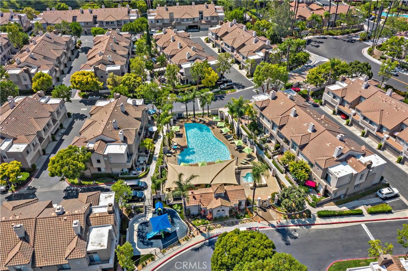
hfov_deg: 65.5
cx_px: 204
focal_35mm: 28
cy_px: 136
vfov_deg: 46.4
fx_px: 317
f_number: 11
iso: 100
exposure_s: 1/320
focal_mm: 10.26
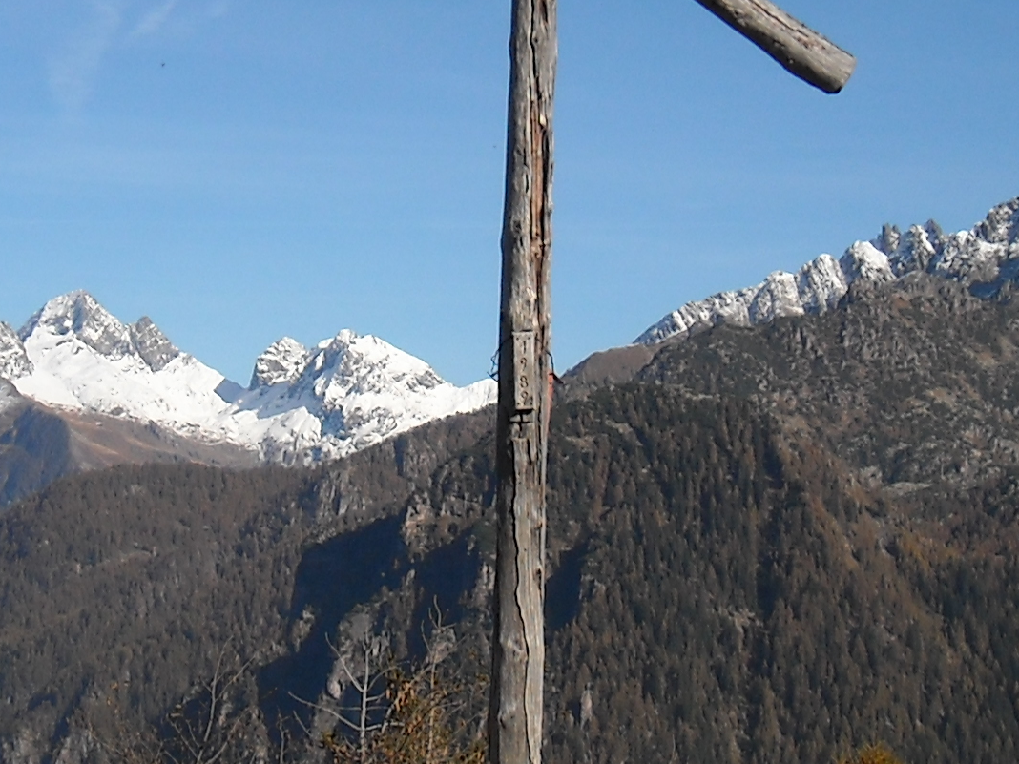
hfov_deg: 18.3
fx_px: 3150
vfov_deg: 13.8
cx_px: 299
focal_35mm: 107
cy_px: 287
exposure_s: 1/478
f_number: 5.6
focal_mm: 5.7
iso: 64
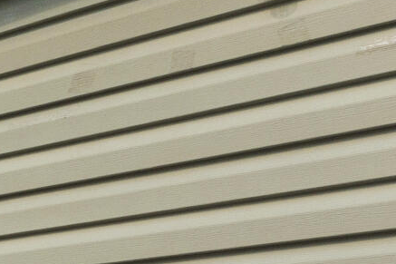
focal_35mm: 103
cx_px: -717
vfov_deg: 12.3
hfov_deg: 12.2
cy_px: 451
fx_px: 1133
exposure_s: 1/640
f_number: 8
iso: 250
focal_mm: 10
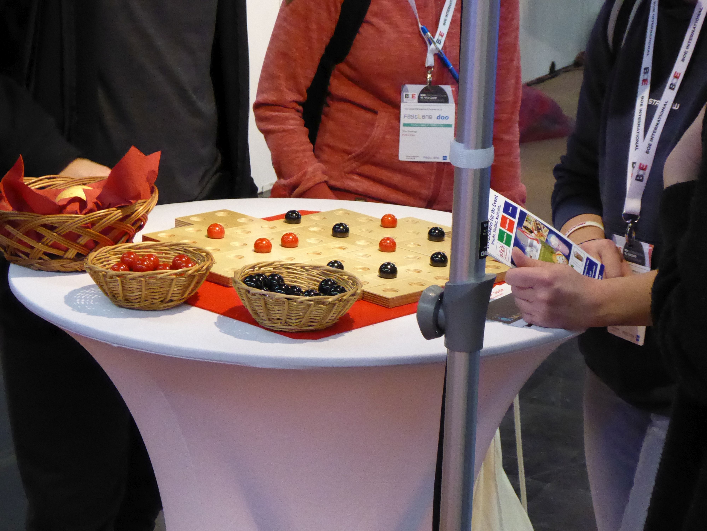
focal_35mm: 85
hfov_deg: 23.0
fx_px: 1736
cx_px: 354
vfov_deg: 17.4
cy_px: 266
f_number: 4.7
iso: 1600
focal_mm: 14.1
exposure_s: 1/40
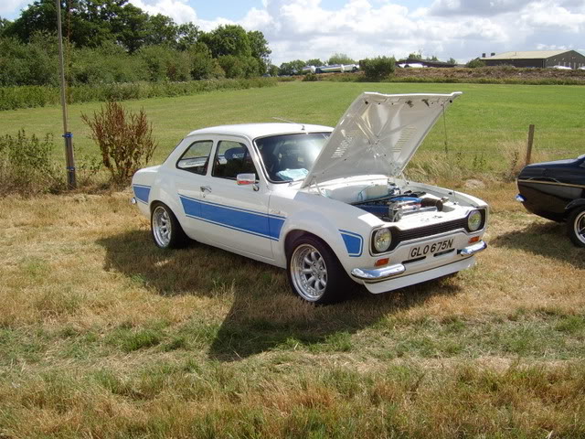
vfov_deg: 45.4
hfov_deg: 58.4
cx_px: 292
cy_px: 220
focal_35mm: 31
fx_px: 524
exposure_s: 1/250
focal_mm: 8.13
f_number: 6.7
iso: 71
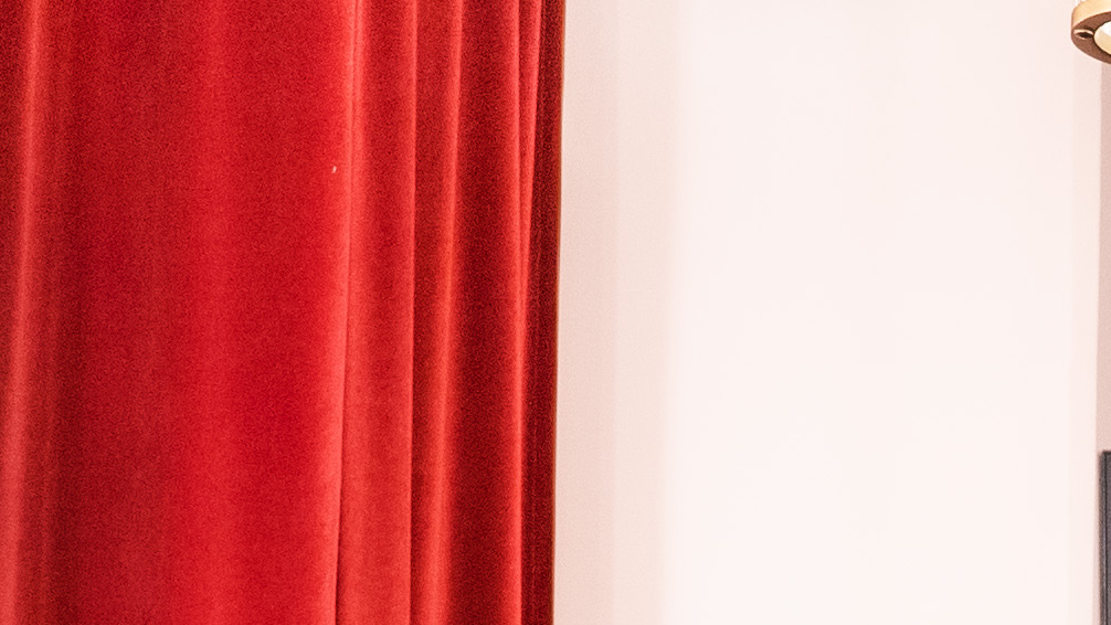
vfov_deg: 6.4
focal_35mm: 175
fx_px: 5156
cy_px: 1759
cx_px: 2450
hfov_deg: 10.9
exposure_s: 1/13
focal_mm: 28
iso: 400
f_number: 2.8
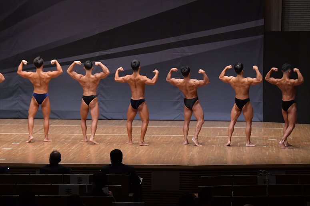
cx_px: 155
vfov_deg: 10.8
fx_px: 1093
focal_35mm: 127
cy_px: 103
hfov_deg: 16.1
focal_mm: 85
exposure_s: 1/400
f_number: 5.6
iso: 6400
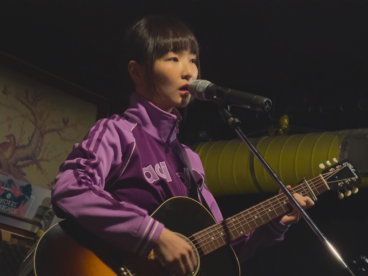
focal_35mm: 120
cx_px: 184
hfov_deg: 16.4
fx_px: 1276
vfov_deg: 12.3
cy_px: 138
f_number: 2.8
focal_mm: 15.66
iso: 1250
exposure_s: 1/40
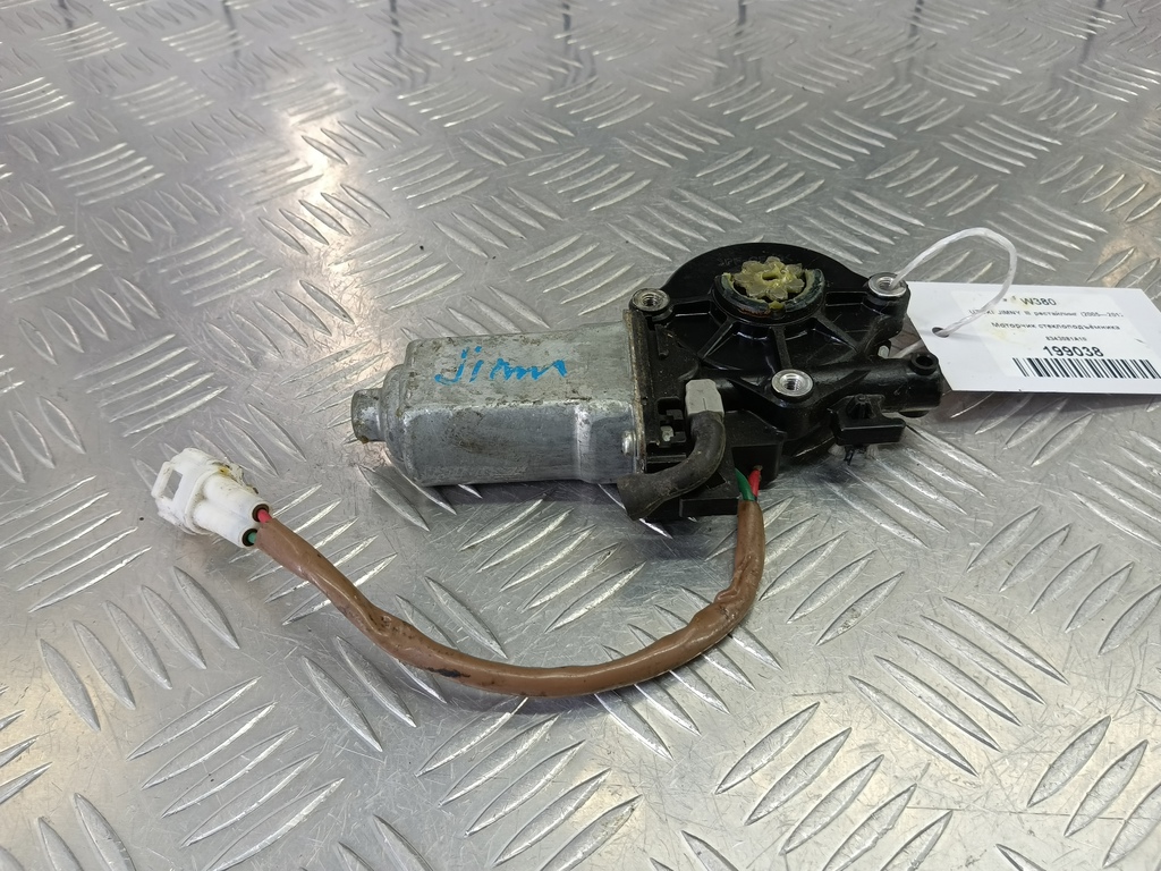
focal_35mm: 23
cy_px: 436
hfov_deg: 73.9
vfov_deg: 58.9
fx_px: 771
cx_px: 580
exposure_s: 1/50
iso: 124
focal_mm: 4.11
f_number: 1.6
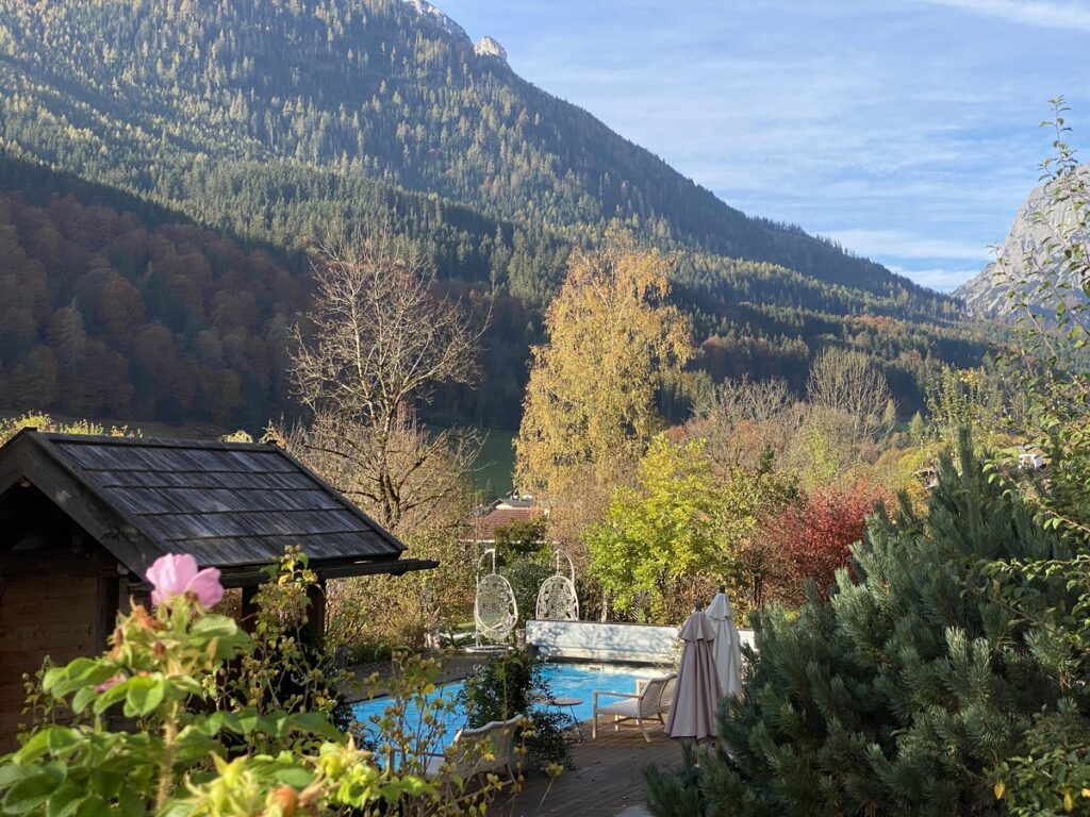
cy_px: 408
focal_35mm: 52
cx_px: 545
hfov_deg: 36.8
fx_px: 1637
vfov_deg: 28.0
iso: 20
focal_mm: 6
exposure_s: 1/1020
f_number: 2
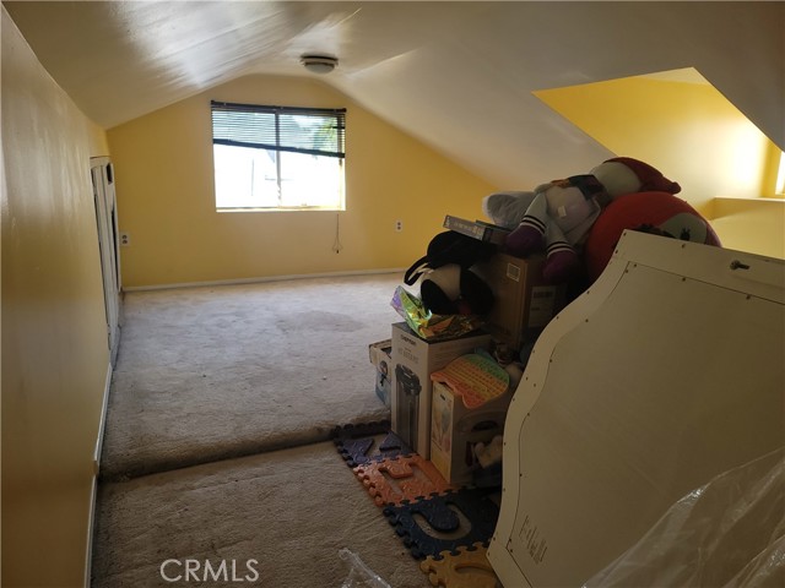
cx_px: 392
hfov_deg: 69.4
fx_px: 567
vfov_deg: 54.9
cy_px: 294
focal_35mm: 25
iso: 64
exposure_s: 1/60
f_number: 1.8
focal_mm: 7
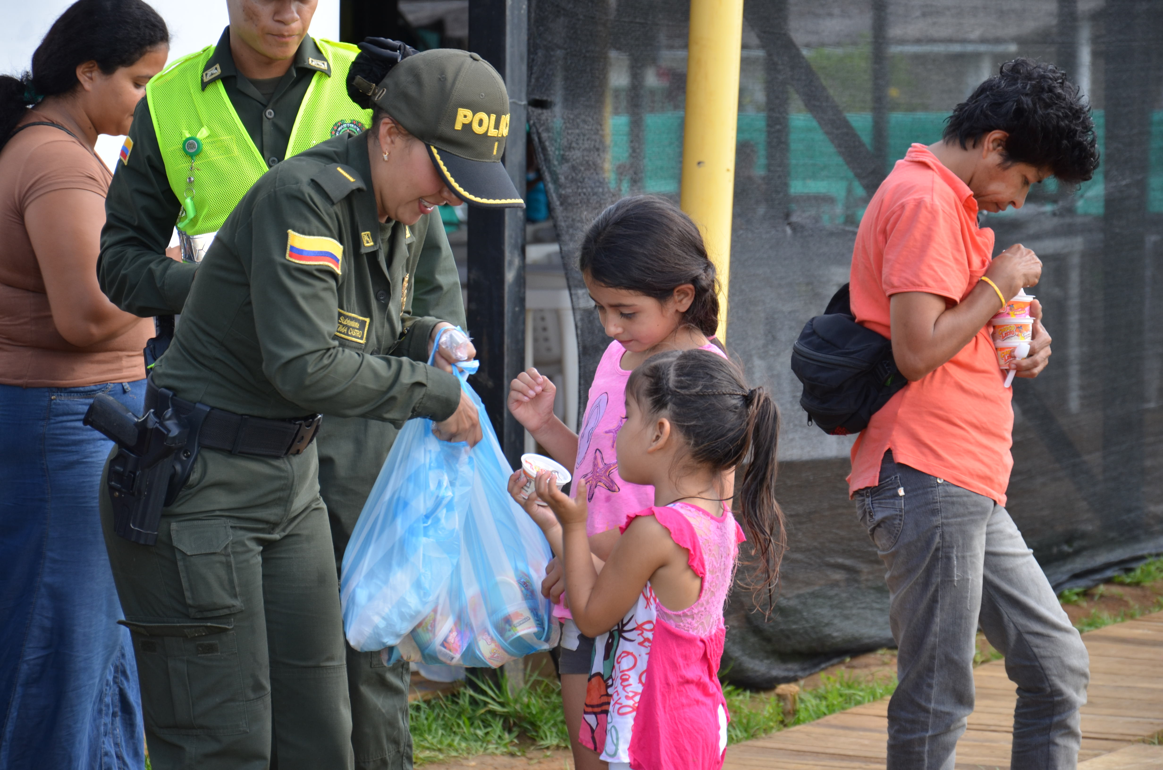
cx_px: 582
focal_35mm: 138
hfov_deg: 14.9
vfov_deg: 9.9
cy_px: 385
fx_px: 4449
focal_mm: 92
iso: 200
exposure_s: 1/160
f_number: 5.6
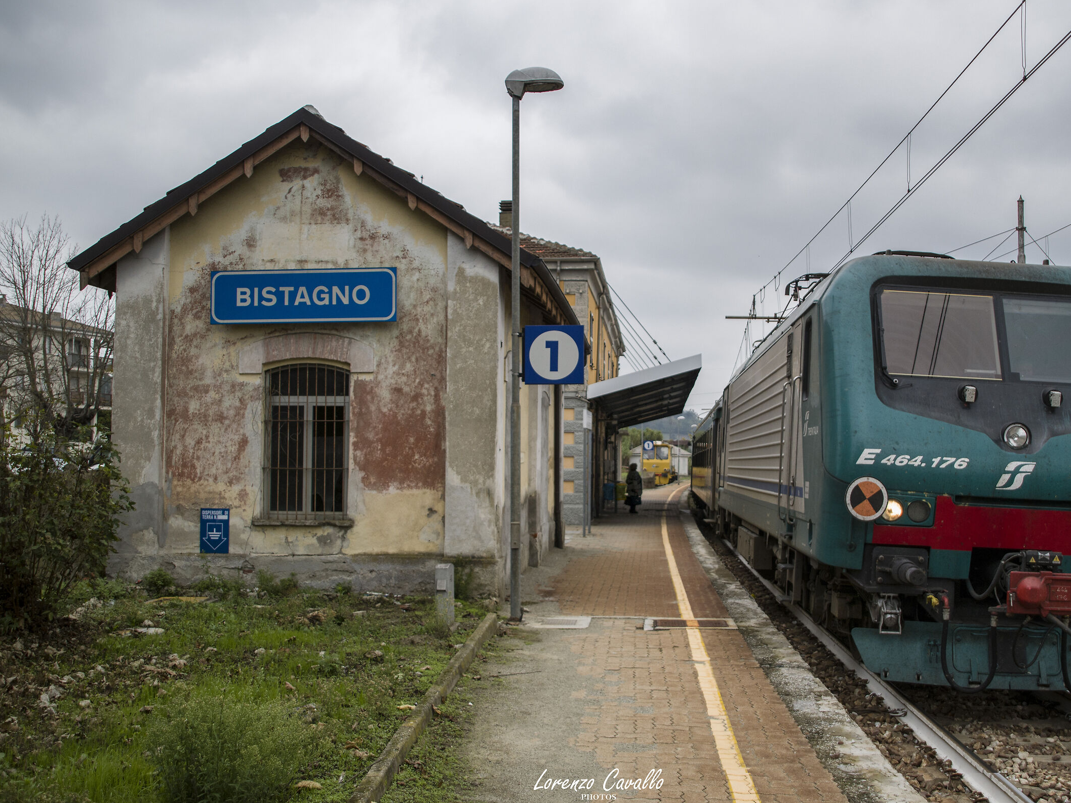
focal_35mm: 36
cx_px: 599
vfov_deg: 39.7
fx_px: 1114
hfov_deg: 51.2
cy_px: 400
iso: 320
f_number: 3.8
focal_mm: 22
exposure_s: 1/1000
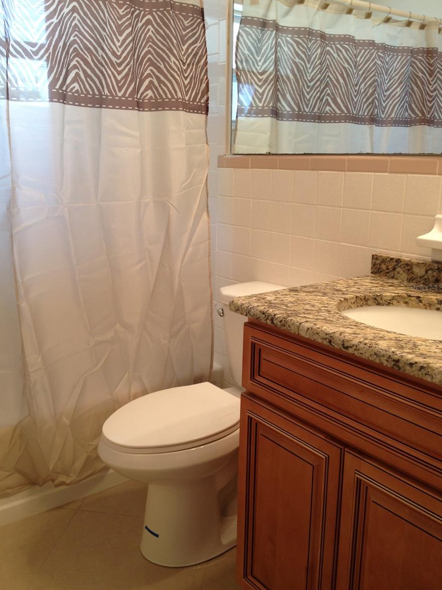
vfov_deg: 51.4
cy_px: 287
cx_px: 218
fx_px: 613
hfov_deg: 39.6
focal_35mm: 36
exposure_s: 1/24
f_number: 2.4
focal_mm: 4.28
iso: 50
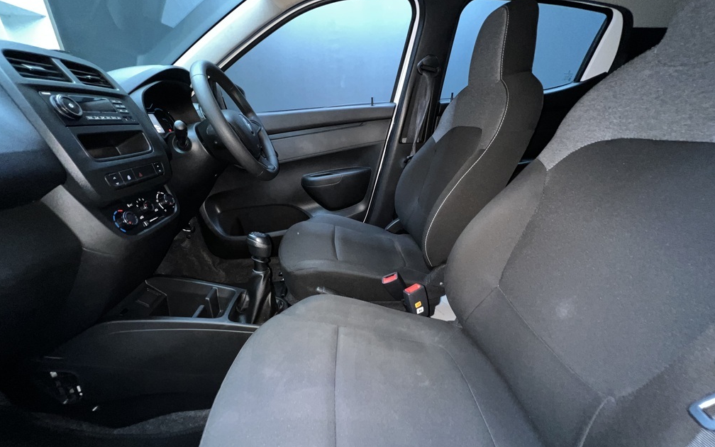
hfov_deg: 105.3
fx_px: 273
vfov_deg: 78.5
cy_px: 241
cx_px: 359
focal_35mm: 14
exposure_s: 1/25
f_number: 1.8
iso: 200
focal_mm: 1.57
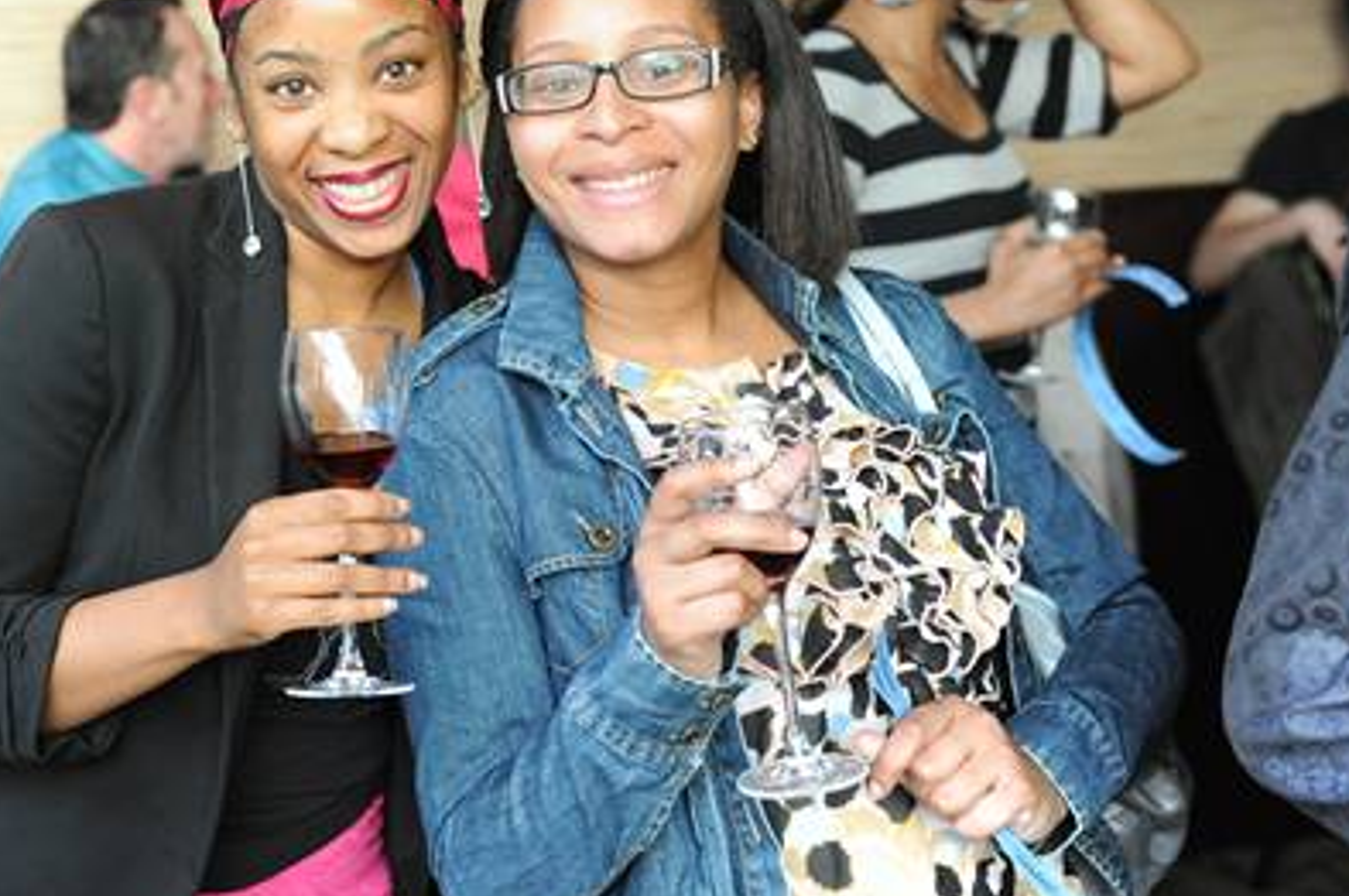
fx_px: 2508
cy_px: 304
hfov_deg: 29.8
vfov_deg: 20.2
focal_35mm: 67
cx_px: 421
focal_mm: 48
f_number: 3.5
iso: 2500
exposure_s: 1/125
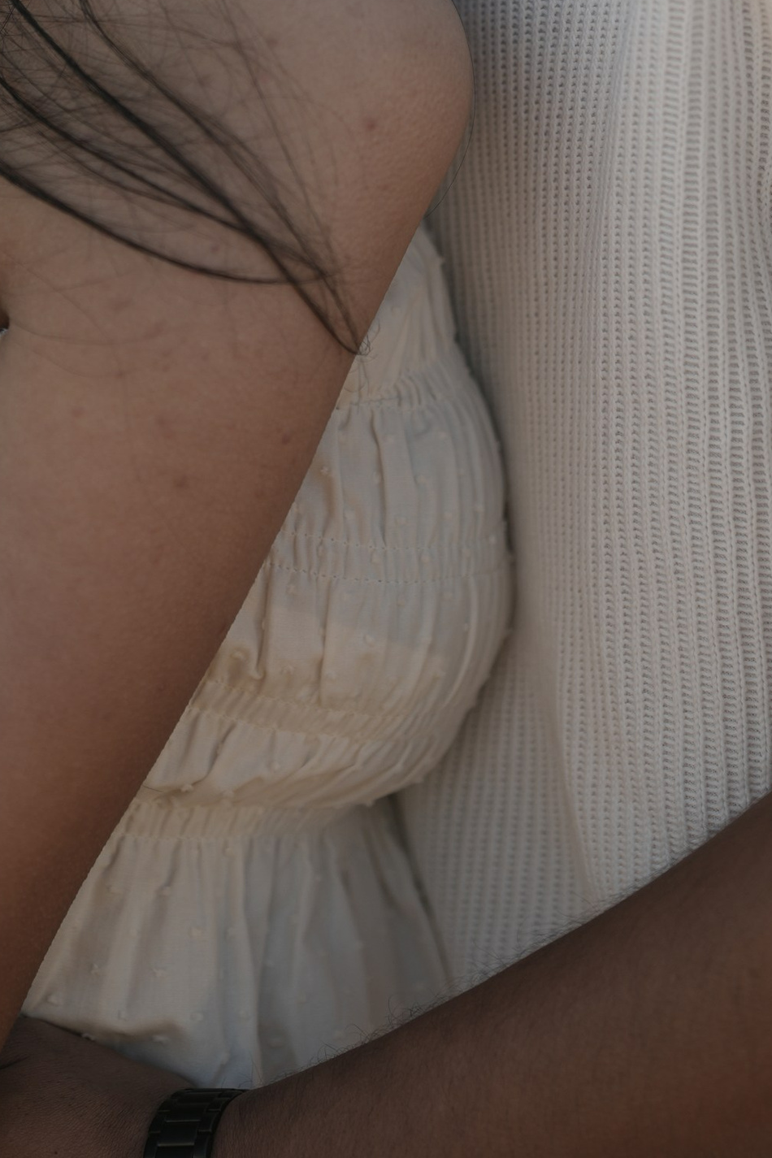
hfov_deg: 6.0
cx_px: 457
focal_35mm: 229
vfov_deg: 8.8
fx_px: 7366
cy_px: -389
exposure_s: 1/200
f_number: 1.8
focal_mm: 85
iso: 80
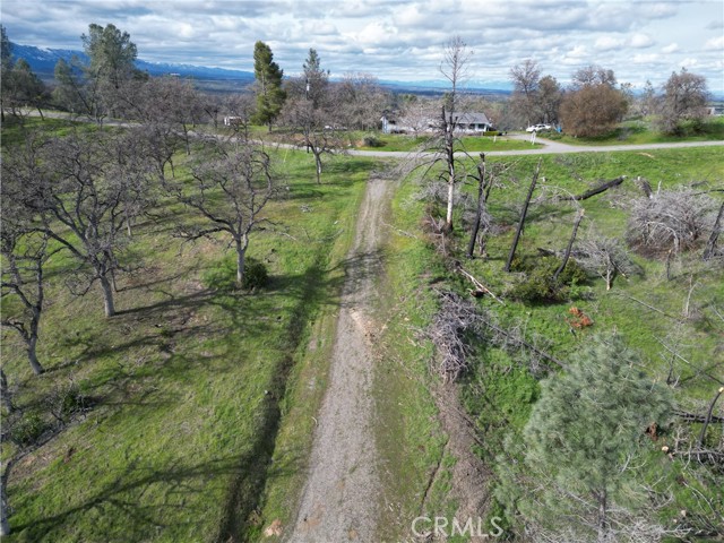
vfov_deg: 56.8
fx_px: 502
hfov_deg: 71.6
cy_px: 272
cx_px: 362
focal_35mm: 24
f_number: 1.7
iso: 150
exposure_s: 1/2500
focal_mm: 6.72
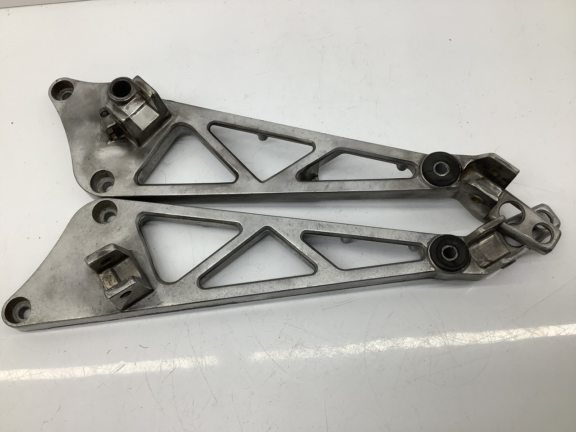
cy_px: 216
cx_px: 288
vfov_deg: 45.4
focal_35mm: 31
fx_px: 516
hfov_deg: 58.4
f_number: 2.4
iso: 40
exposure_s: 1/120
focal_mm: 3.3
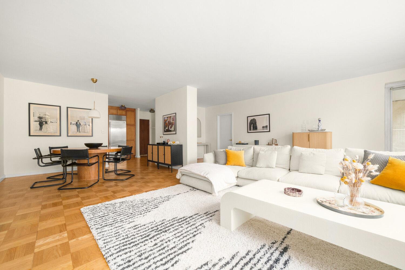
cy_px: 135
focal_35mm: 14
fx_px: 158
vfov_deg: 81.2
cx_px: 202
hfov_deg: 104.2
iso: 400
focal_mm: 14
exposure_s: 1/4
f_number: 11
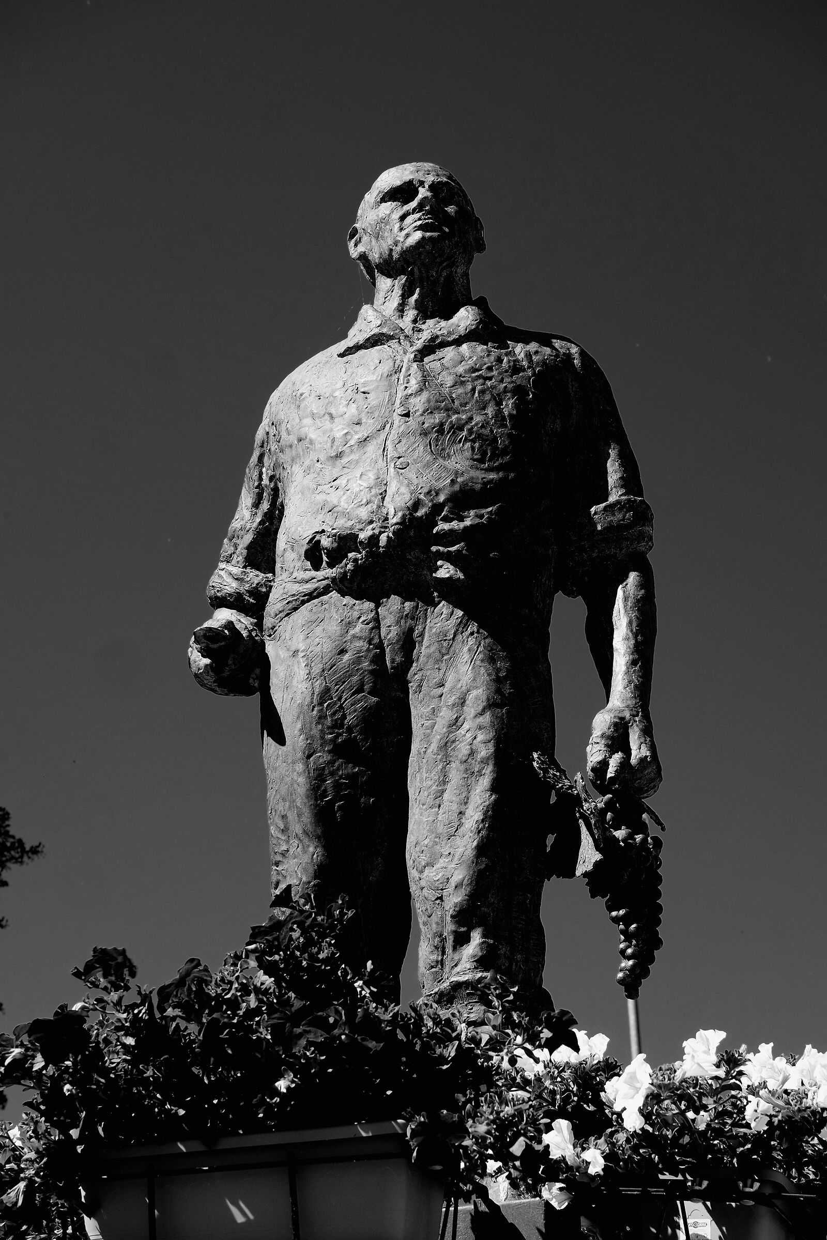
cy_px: 620
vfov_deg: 29.7
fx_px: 2343
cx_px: 414
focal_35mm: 68
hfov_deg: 20.0
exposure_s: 1/320
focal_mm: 45
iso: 200
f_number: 7.1
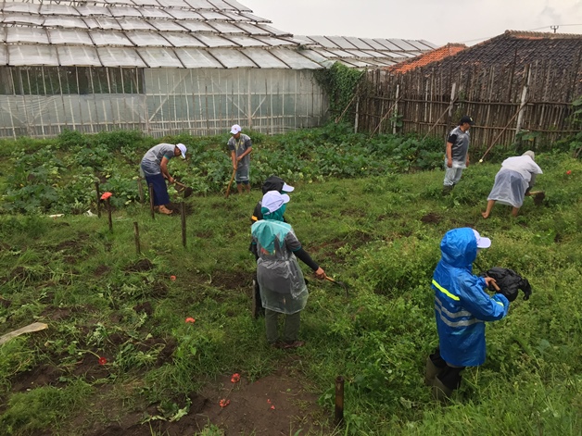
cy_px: 218
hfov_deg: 61.7
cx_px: 291
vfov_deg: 48.2
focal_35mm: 29
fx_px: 488
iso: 50
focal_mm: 4.15
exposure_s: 1/100
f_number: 2.2
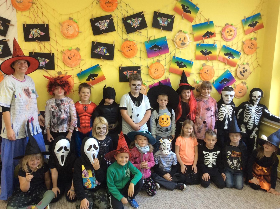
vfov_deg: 44.0
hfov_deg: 56.9
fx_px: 258
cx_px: 140
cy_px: 104
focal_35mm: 32
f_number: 2.4
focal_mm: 3.3
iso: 64
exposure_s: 1/25
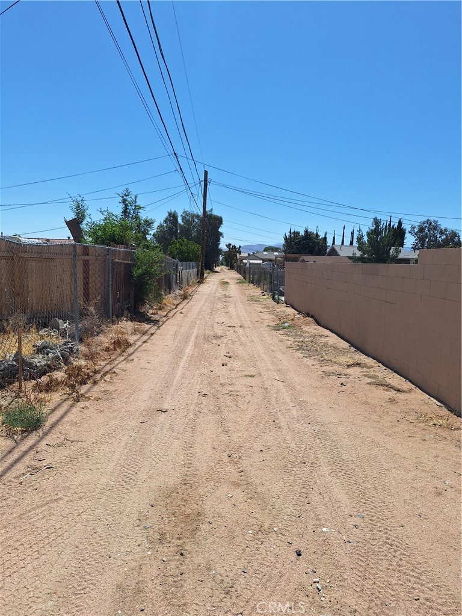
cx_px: 231
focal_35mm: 23
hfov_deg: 58.9
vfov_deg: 73.9
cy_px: 308
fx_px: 409
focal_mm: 5.54
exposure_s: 1/3759
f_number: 1.8
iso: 40
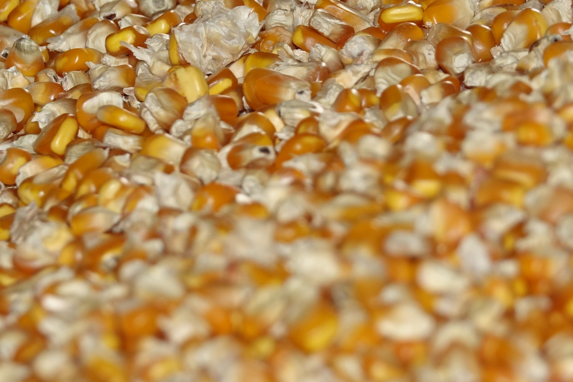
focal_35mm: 477
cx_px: 214
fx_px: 7591
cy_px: 6
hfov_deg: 4.3
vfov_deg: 2.9
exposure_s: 1/60
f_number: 4
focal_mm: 75.77
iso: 200
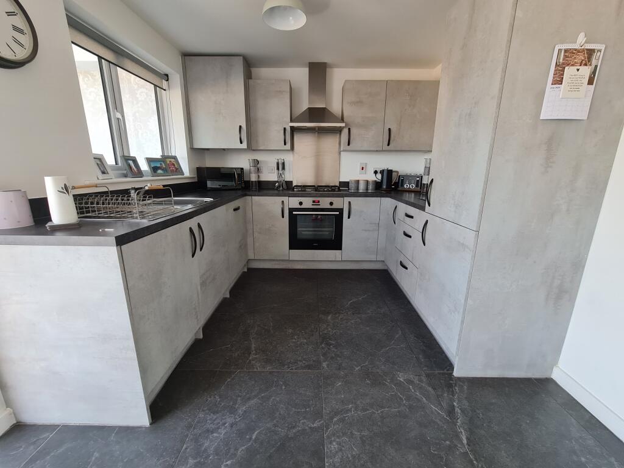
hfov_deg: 106.2
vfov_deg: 89.9
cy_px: 234
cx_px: 312
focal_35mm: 13
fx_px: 234
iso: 160
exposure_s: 1/50
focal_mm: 2.2
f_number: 2.2
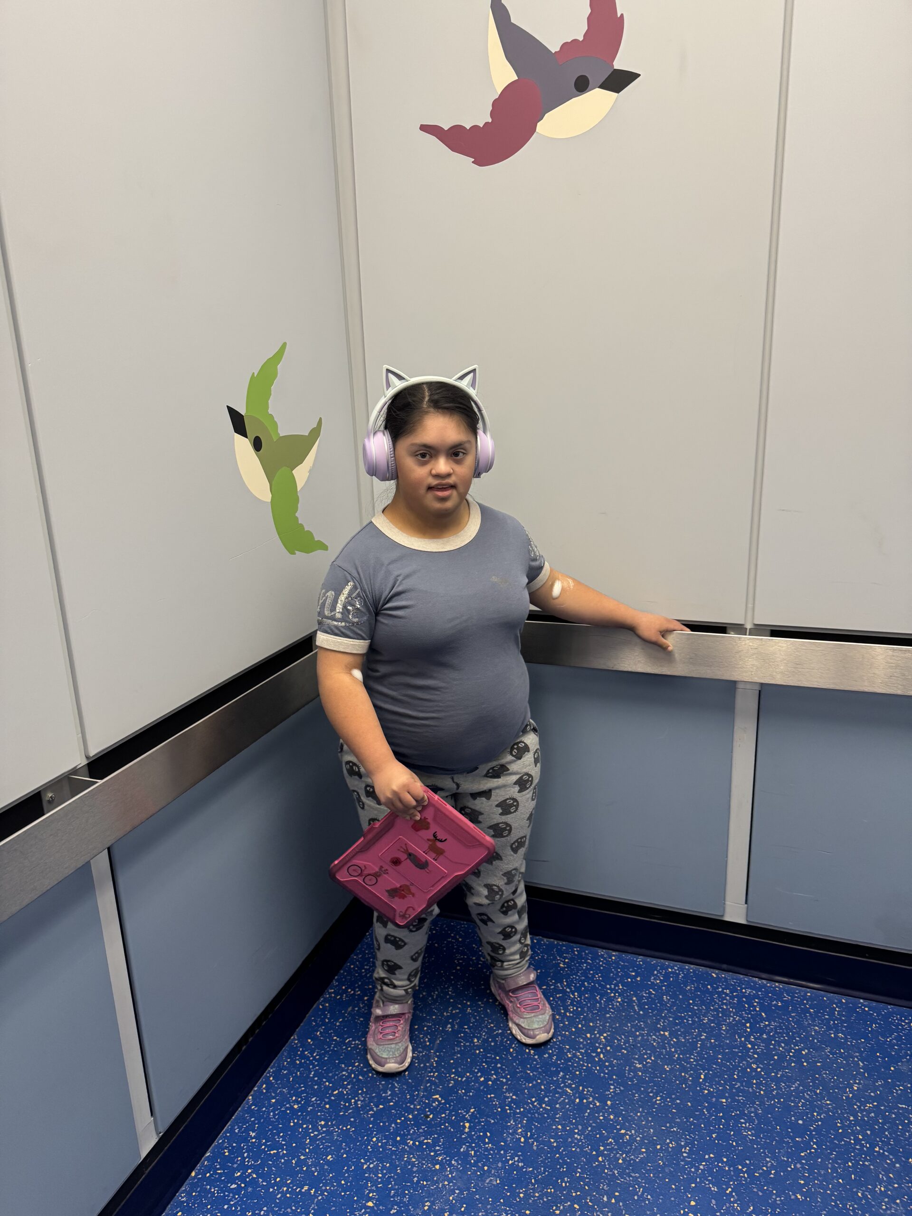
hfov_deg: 56.8
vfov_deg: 71.6
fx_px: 843
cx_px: 456
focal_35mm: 24
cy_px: 608
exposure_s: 1/60
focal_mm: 6.76
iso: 200
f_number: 1.78
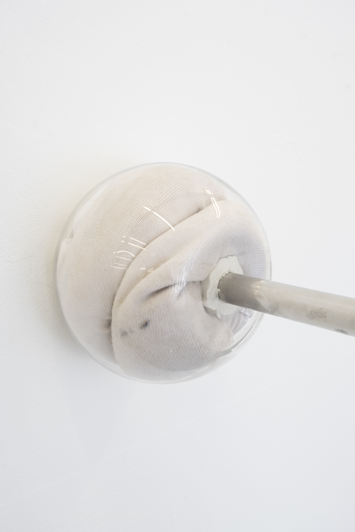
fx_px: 488
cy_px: 266
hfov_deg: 40.0
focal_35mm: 33
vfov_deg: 57.2
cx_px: 178
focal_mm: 22
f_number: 18
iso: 200
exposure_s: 1
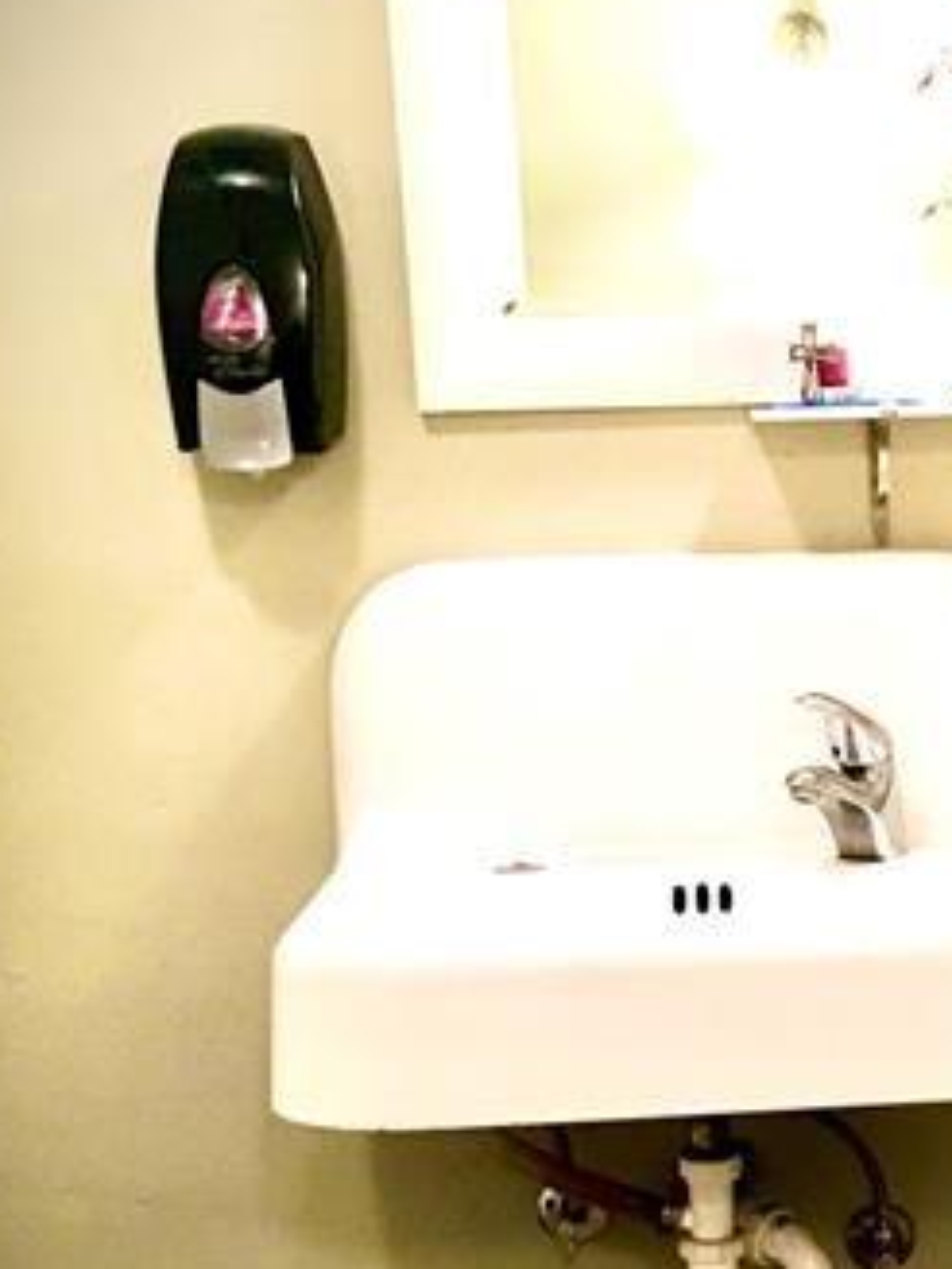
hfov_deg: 20.5
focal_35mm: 68
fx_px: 2493
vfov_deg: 28.4
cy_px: 812
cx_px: 1064
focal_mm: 4.15
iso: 80
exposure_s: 1/15
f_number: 2.2
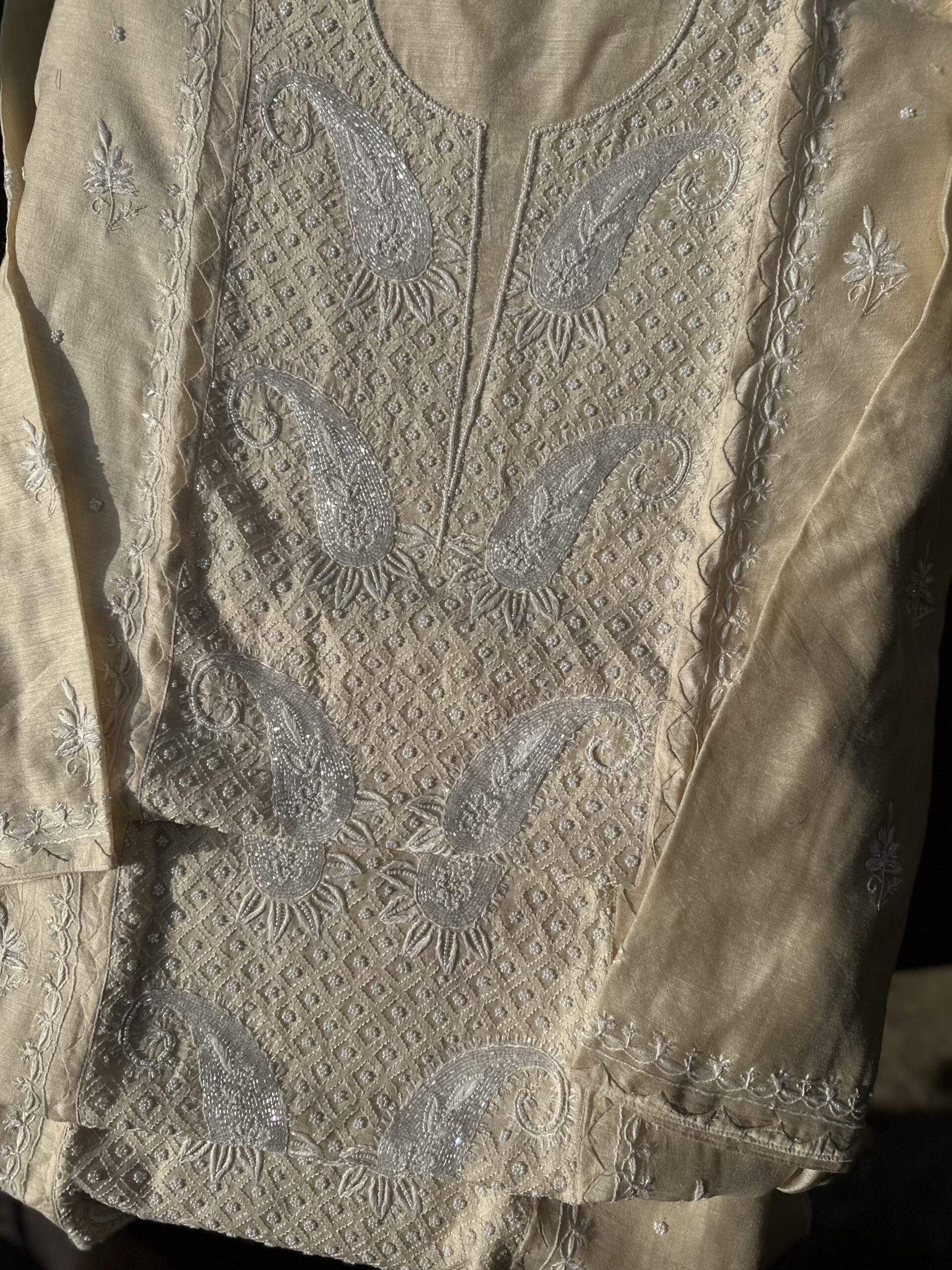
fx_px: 880
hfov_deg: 56.8
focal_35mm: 24
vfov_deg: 71.6
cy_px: 635
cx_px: 476
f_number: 1.78
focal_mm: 6.86
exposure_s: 1/8197
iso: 80
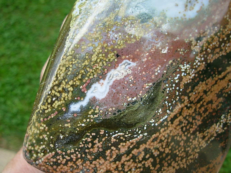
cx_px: 116
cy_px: 86
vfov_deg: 37.7
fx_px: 254
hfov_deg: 49.0
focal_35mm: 38
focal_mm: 6.3
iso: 50
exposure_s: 1/249
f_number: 2.9
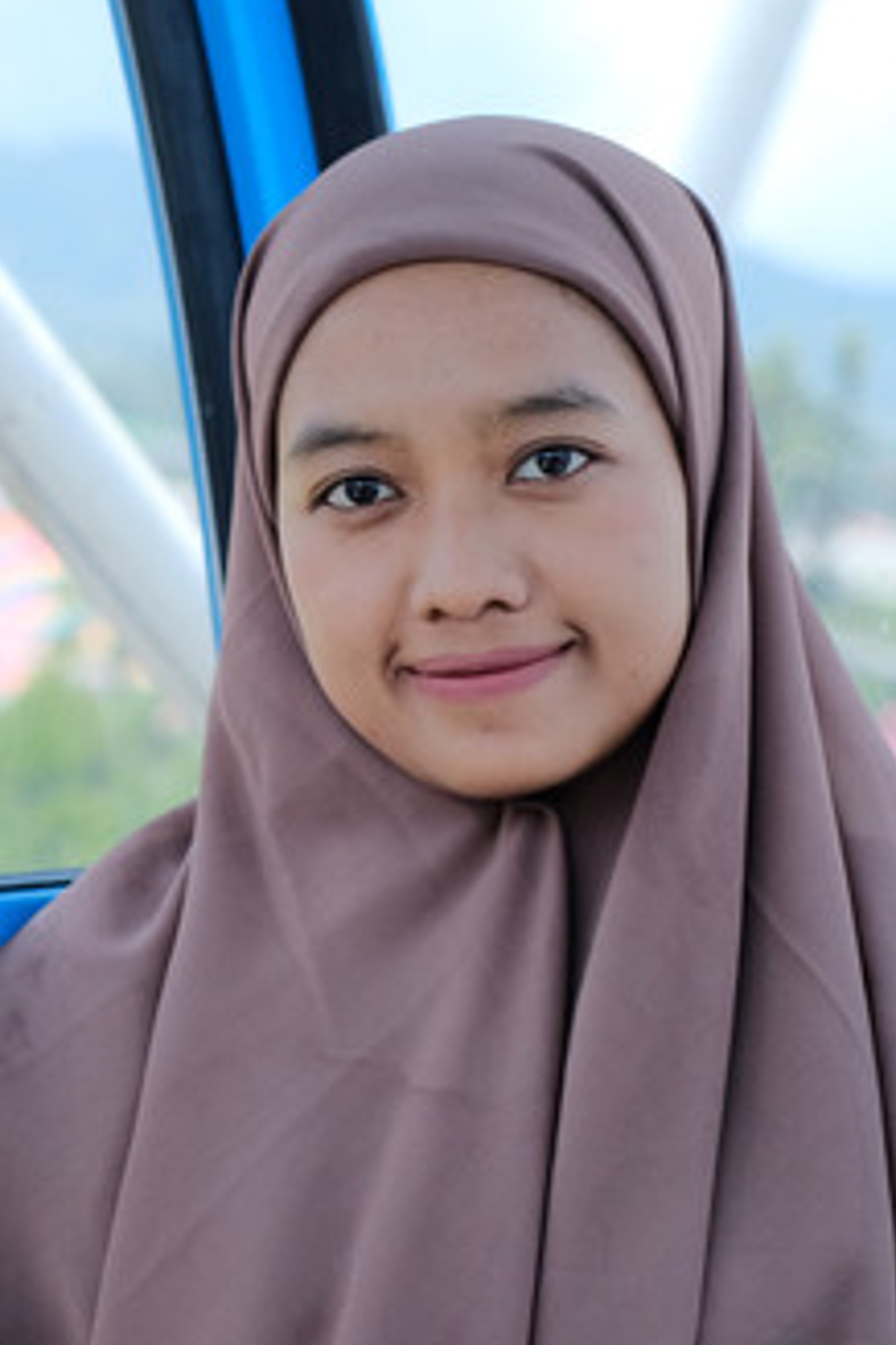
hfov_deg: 16.5
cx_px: 8
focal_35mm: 81
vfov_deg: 25.1
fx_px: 3024
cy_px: 677
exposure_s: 1/1000
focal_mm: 35
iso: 2000
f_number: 2.8
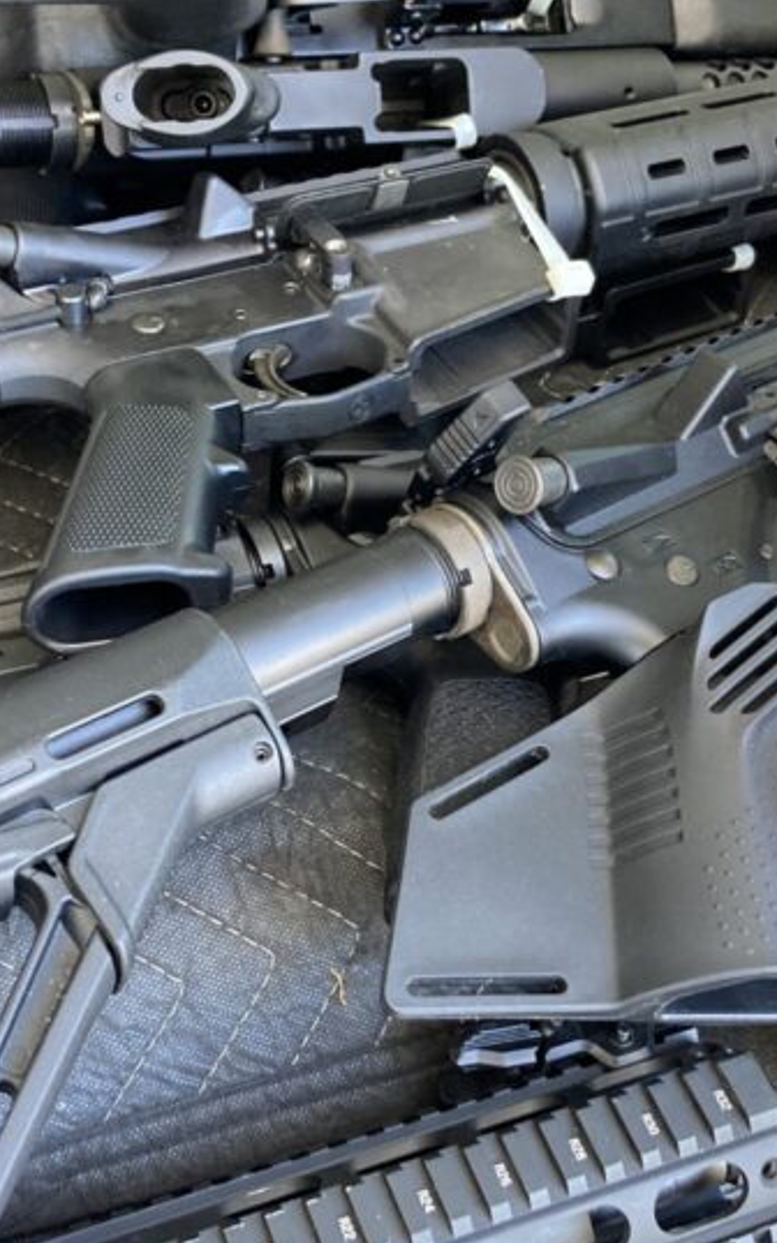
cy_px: 642
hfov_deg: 24.4
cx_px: 384
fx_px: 1797
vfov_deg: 38.2
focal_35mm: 53
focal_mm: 3.99
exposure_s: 1/60
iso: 250
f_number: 1.8
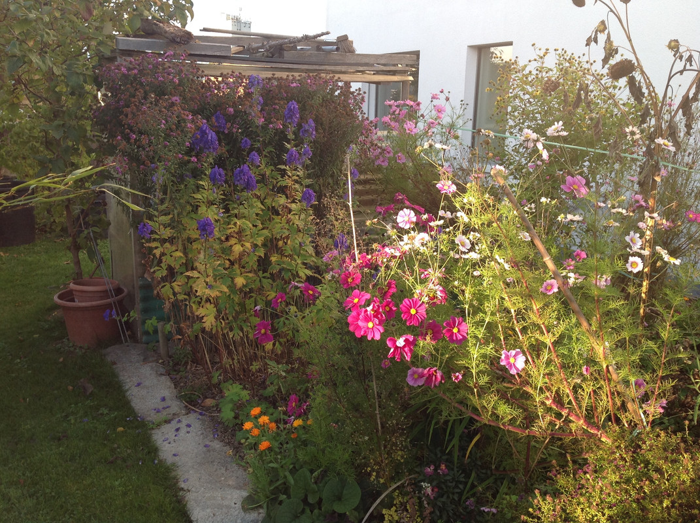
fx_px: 707
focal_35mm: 35
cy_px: 262
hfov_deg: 52.7
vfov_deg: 40.6
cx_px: 350
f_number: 2.4
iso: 50
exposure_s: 1/229
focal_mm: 4.28
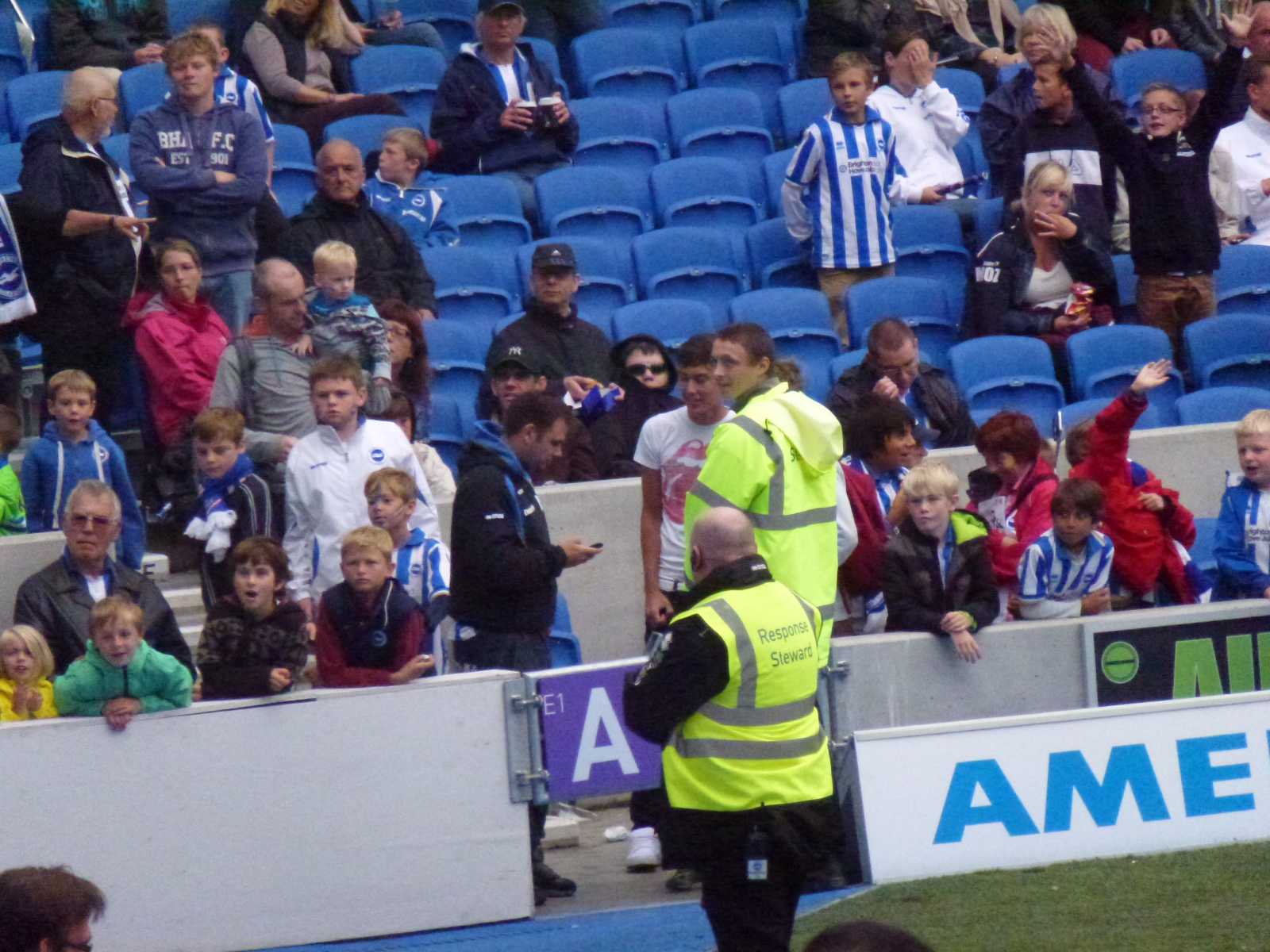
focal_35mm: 384
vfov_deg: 3.9
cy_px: 476
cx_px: 635
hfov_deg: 5.2
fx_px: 14088
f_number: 5.9
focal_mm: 68.8
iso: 1600
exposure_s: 1/1300
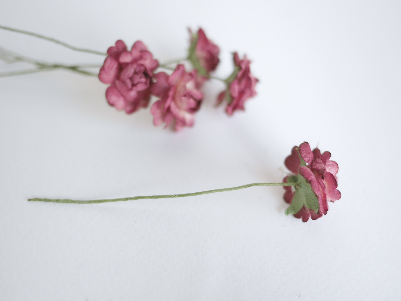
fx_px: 464
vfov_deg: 36.0
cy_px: 150
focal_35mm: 40
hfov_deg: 46.8
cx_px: 200
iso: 400
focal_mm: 20
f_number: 1.7
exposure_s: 1/60
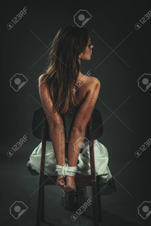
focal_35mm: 85
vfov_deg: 23.9
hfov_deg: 16.1
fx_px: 535
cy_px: 113
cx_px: 76
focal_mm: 85
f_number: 4
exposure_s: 1/125
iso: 100
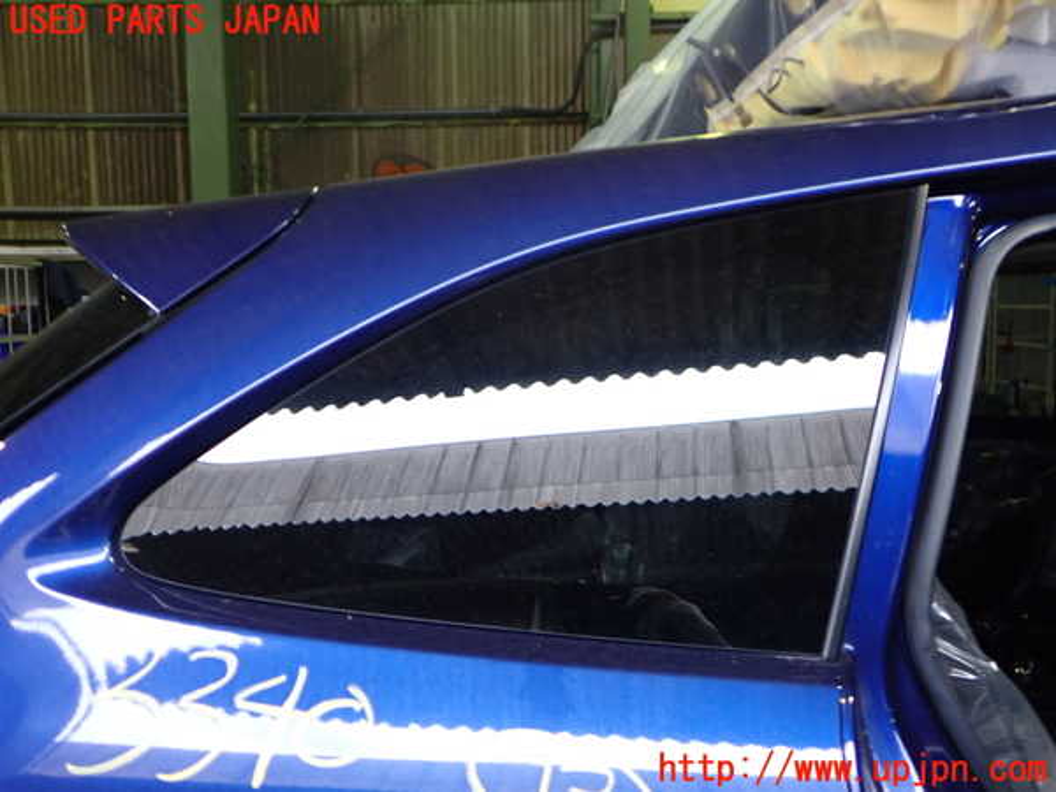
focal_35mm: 30
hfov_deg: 60.0
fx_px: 915
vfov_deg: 46.8
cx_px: 528
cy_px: 396
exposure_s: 1/30
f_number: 2.3
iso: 250
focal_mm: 5.4
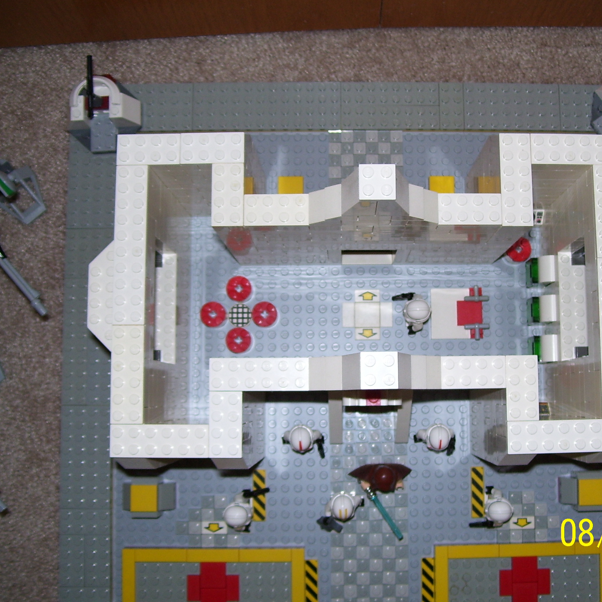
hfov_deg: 39.0
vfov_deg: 39.2
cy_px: 304
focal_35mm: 43
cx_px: 370
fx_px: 846
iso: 80
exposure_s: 1/60
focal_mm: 6
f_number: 2.7
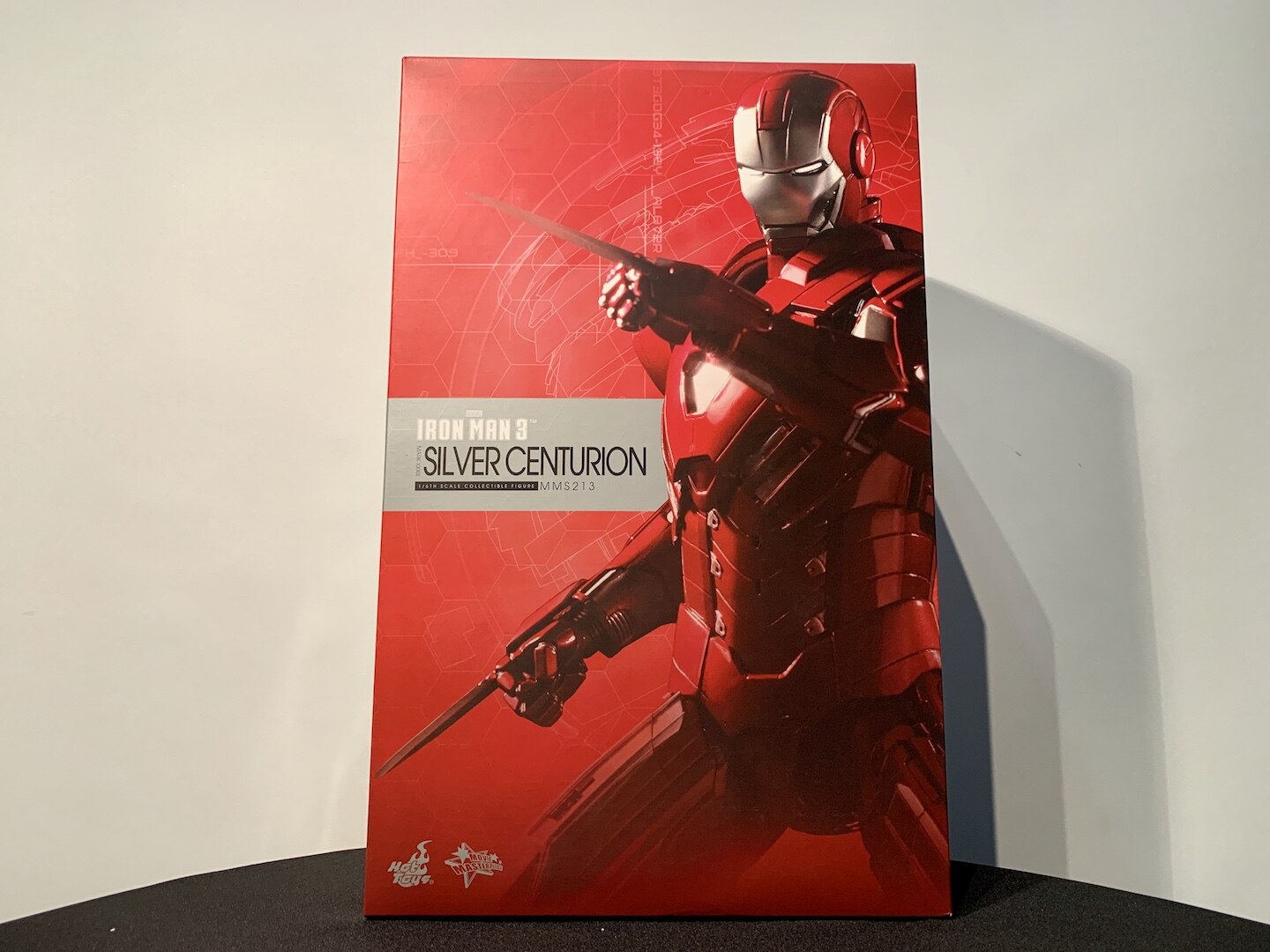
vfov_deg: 53.1
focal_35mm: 26
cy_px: 476
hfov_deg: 67.3
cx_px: 635
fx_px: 954
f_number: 1.8
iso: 80
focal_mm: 4.25
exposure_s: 1/50
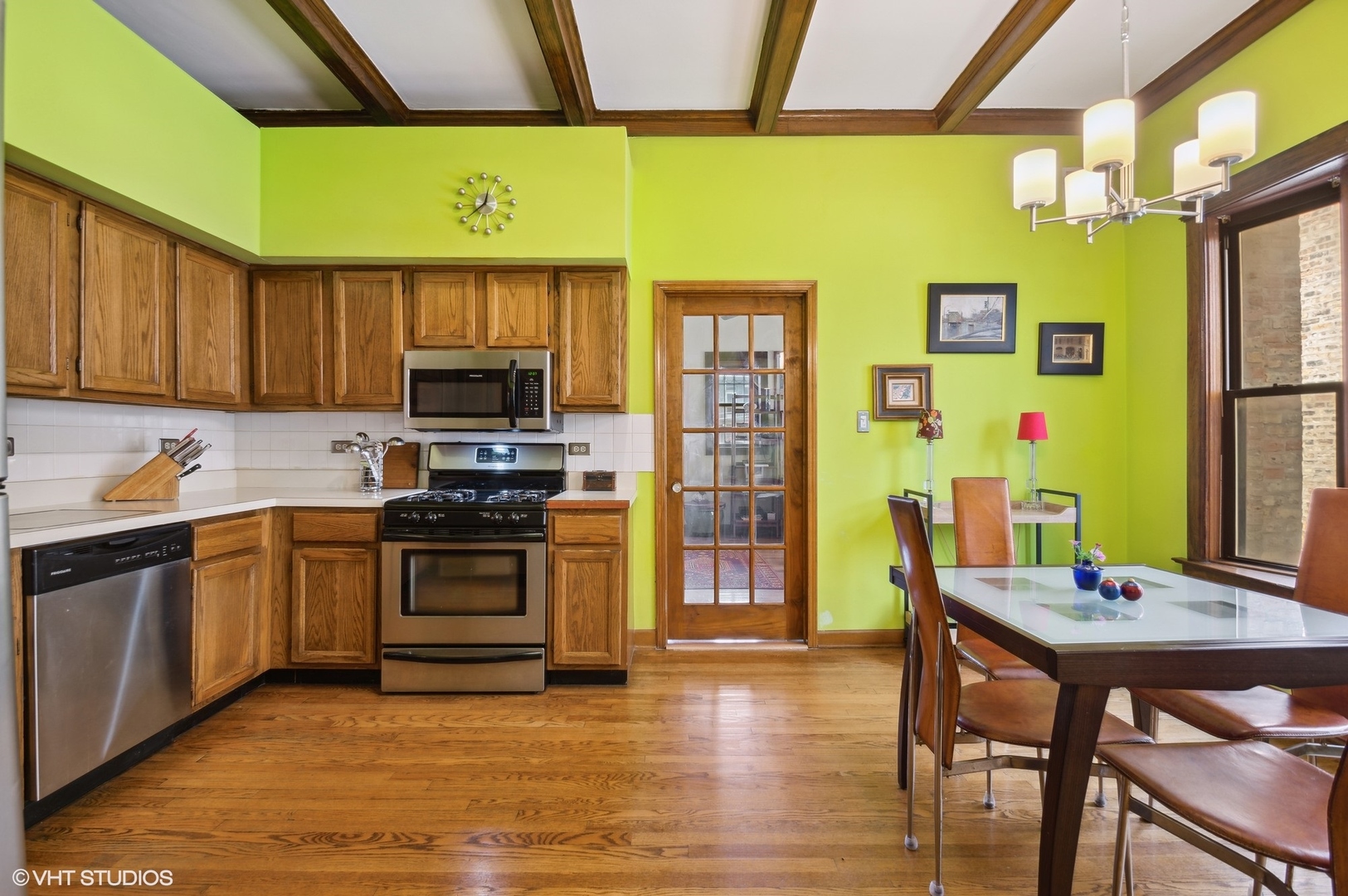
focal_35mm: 15
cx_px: 674
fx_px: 561
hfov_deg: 100.4
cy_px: 448
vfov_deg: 77.2
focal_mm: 10
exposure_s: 1.3
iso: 100
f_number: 11
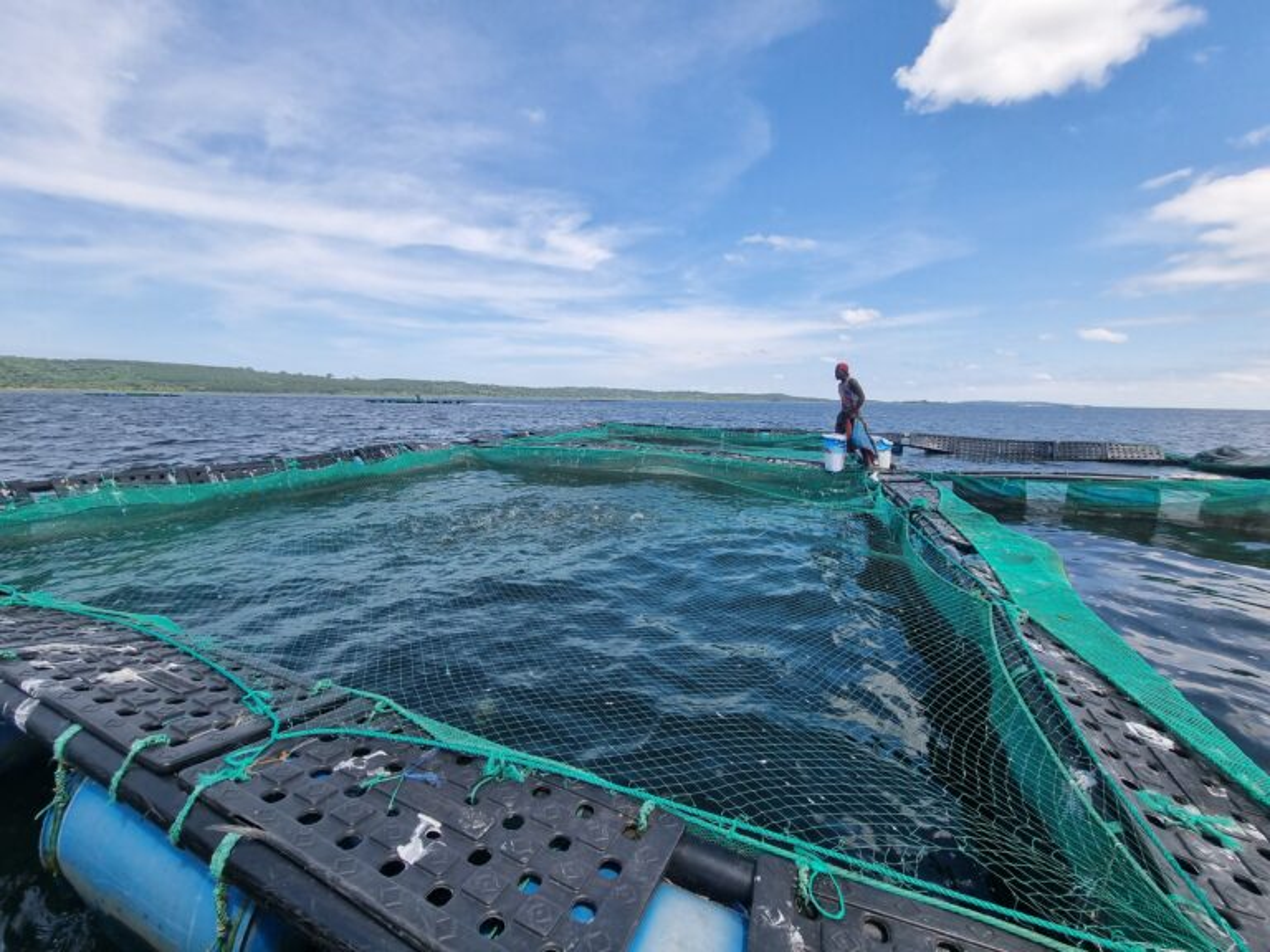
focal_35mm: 13
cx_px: 635
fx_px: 477
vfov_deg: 89.9
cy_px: 476
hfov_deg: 106.2
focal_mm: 2.2
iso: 50
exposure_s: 1/1328
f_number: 2.2
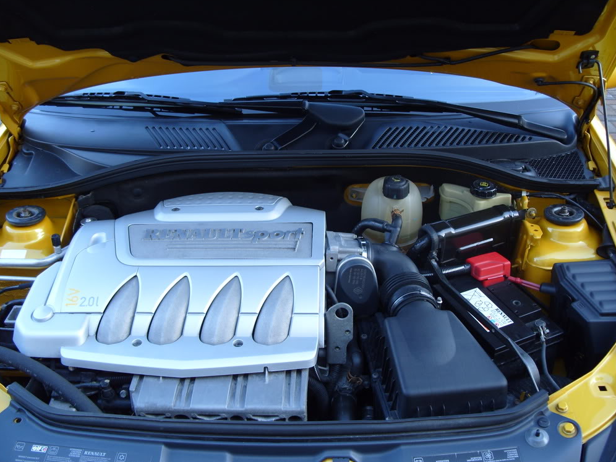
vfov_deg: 39.7
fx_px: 641
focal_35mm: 36
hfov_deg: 51.4
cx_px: 302
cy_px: 228
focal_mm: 7.8
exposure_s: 1/90
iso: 80
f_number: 2.8
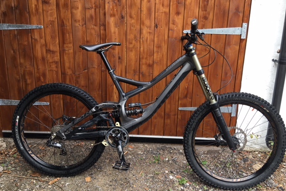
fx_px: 246
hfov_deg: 60.3
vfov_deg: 42.3
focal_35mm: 31
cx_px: 146
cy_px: 102
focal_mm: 4.15
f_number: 2.2
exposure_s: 1/192
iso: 25
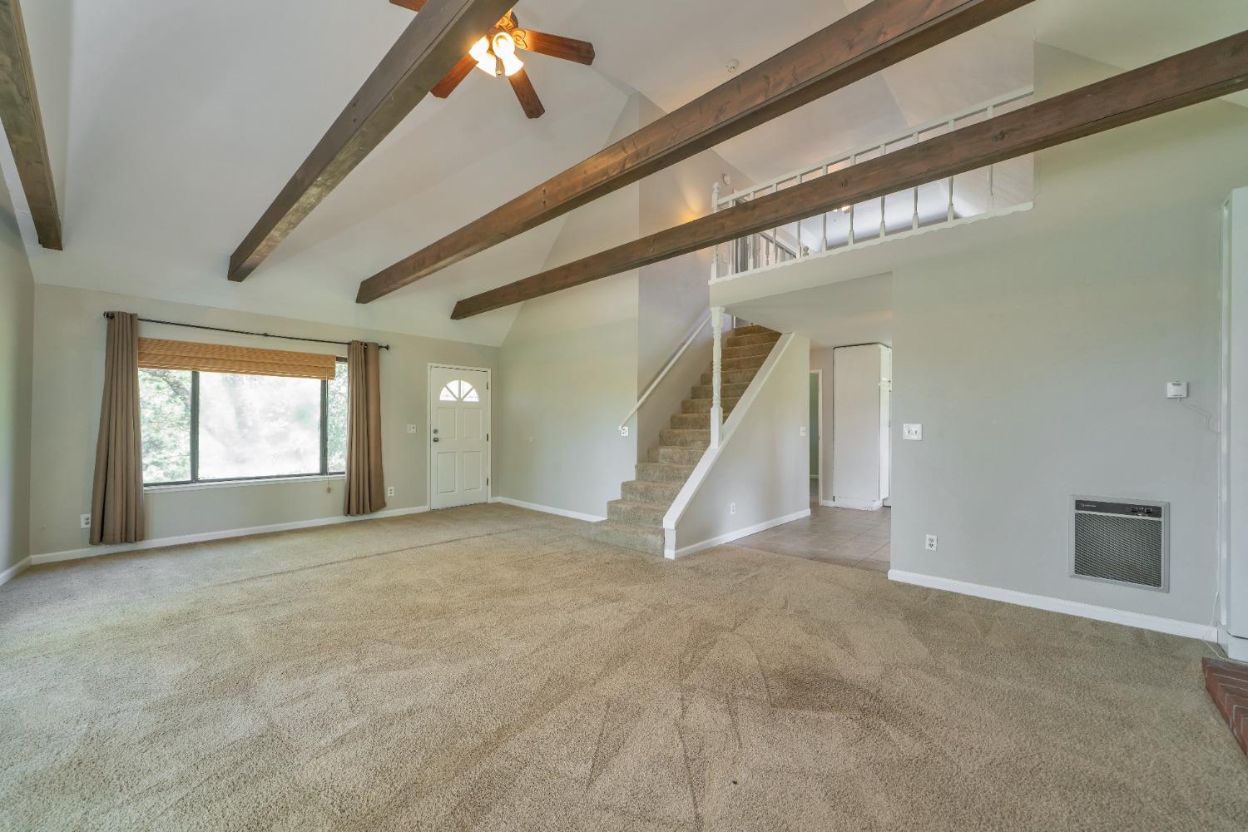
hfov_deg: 108.3
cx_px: 624
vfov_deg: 85.4
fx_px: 451
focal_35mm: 13
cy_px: 416
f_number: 6.3
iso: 320
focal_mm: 13
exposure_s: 1/10
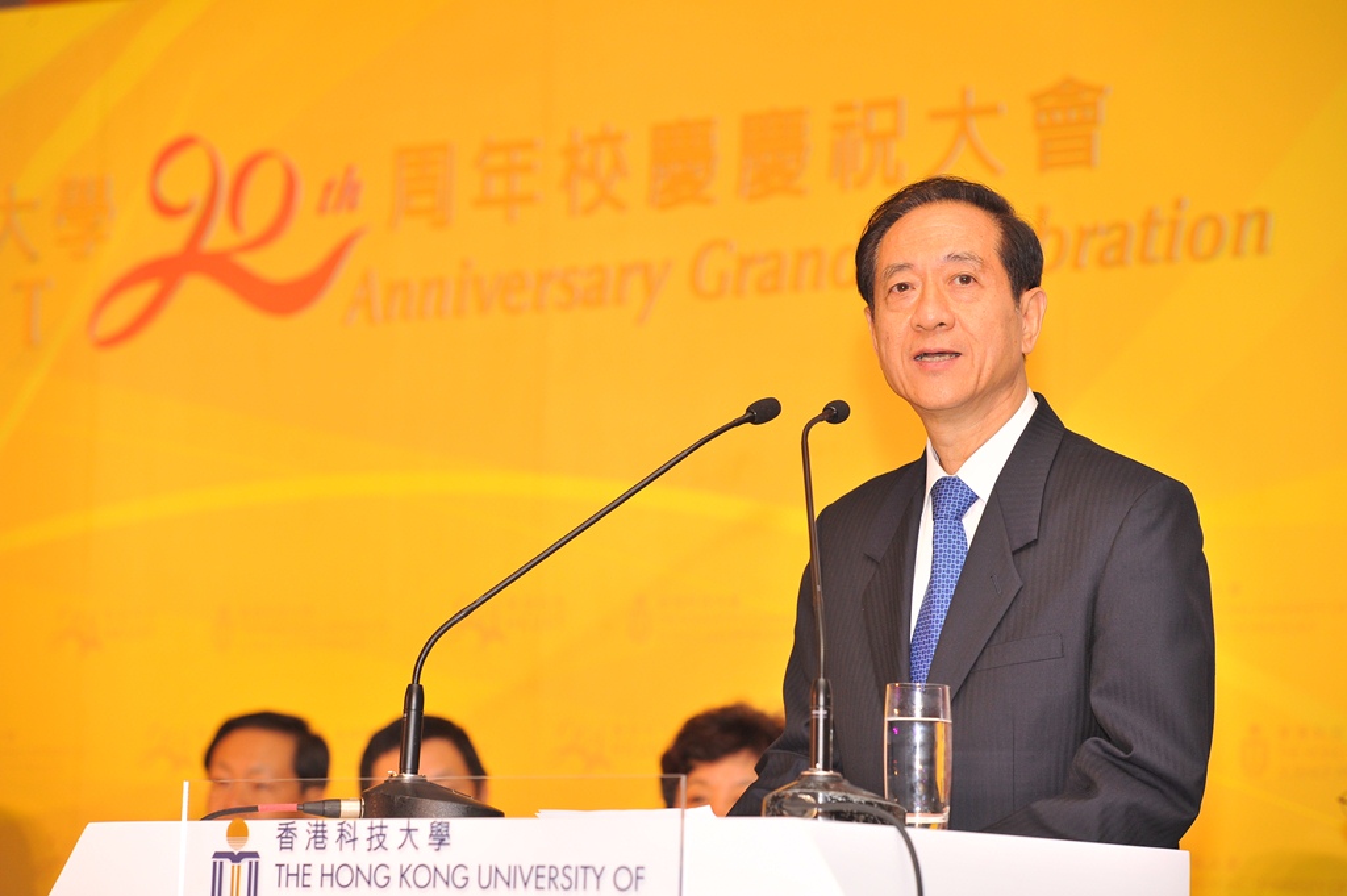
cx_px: 674
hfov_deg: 14.7
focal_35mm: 140
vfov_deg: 9.8
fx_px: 5234
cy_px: 448
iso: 1000
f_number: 5
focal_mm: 140
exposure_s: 1/200
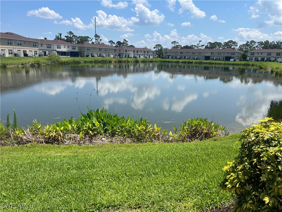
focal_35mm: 26
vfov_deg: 53.1
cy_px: 106
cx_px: 141
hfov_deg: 67.3
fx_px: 212
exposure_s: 1/4831
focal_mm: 5.7
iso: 50
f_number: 1.5
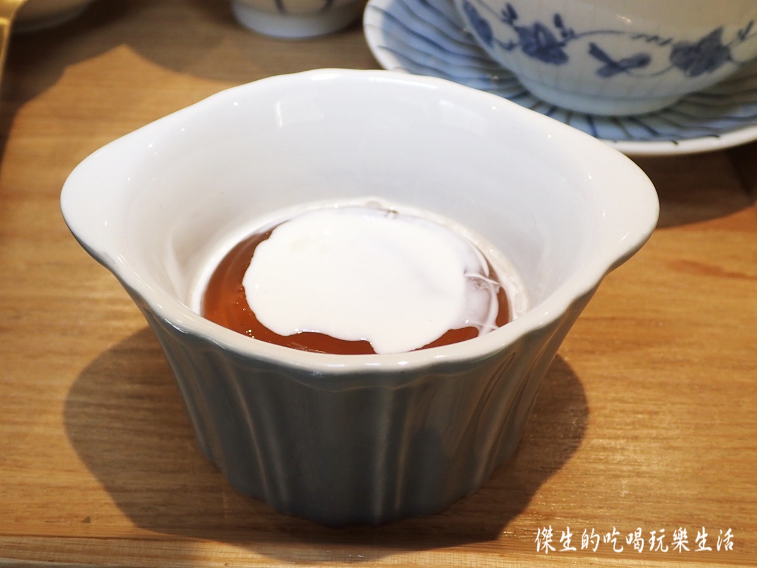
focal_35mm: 40
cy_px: 284
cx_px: 378
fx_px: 875
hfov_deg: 46.8
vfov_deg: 36.0
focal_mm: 7.34
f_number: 2.8
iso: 125
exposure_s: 1/80
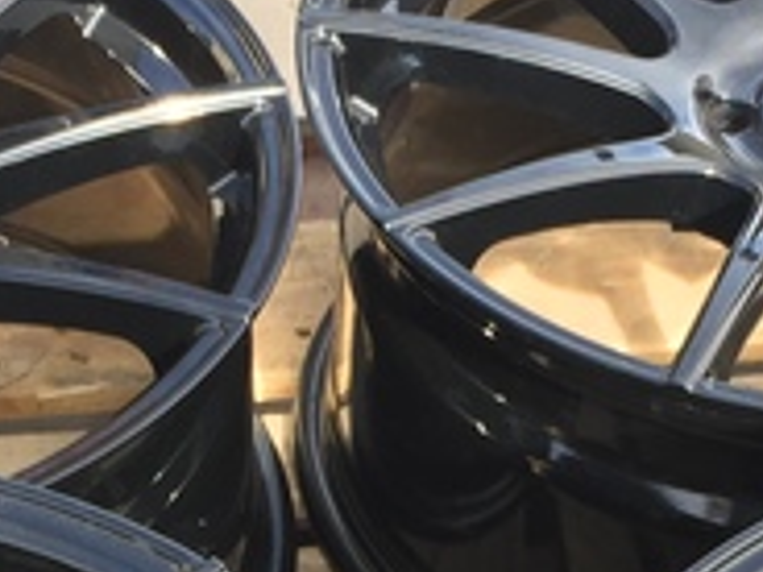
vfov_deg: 11.2
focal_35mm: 126
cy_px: 928
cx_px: 319
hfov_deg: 15.6
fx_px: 2777
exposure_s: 1/250
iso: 32
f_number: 2.2
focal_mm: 4.15
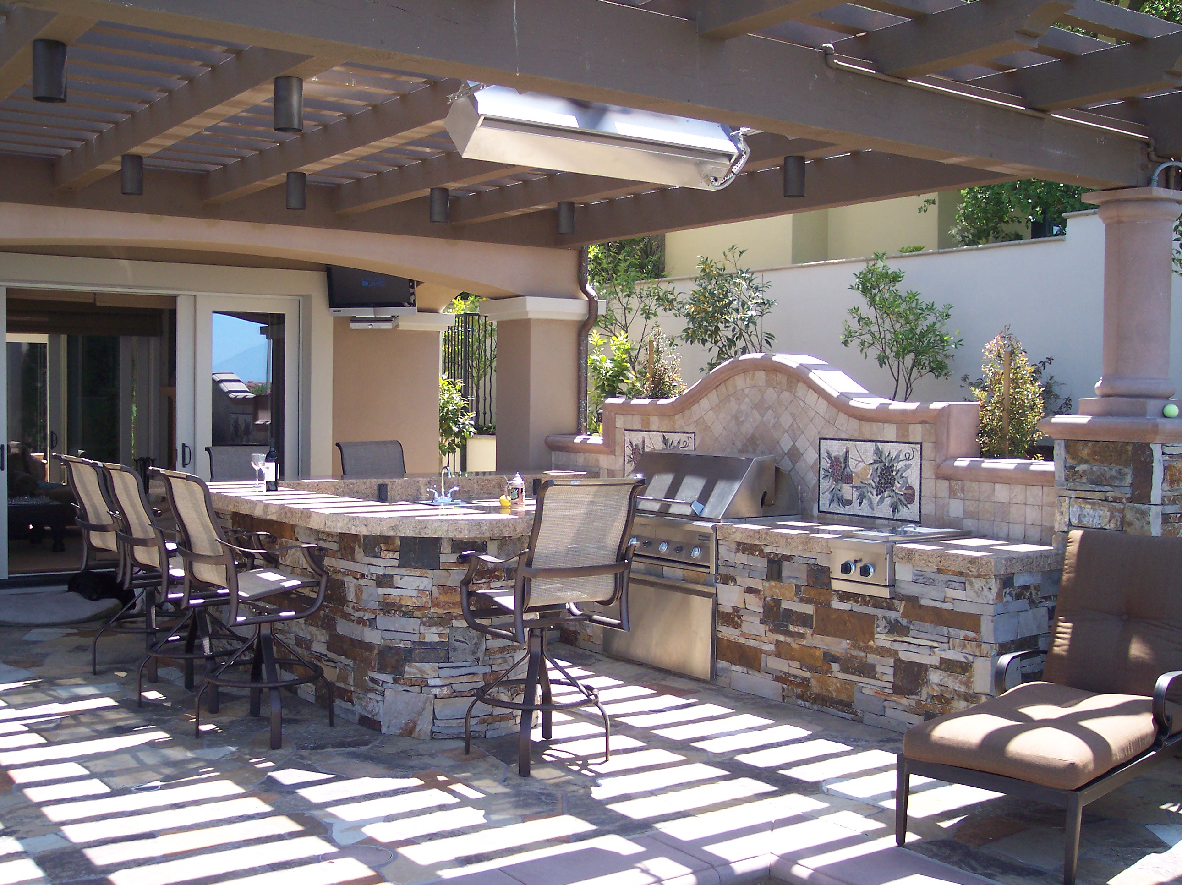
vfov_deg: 37.7
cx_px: 591
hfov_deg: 49.0
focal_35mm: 38
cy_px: 442
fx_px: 1297
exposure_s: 1/500
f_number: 2.8
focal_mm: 8
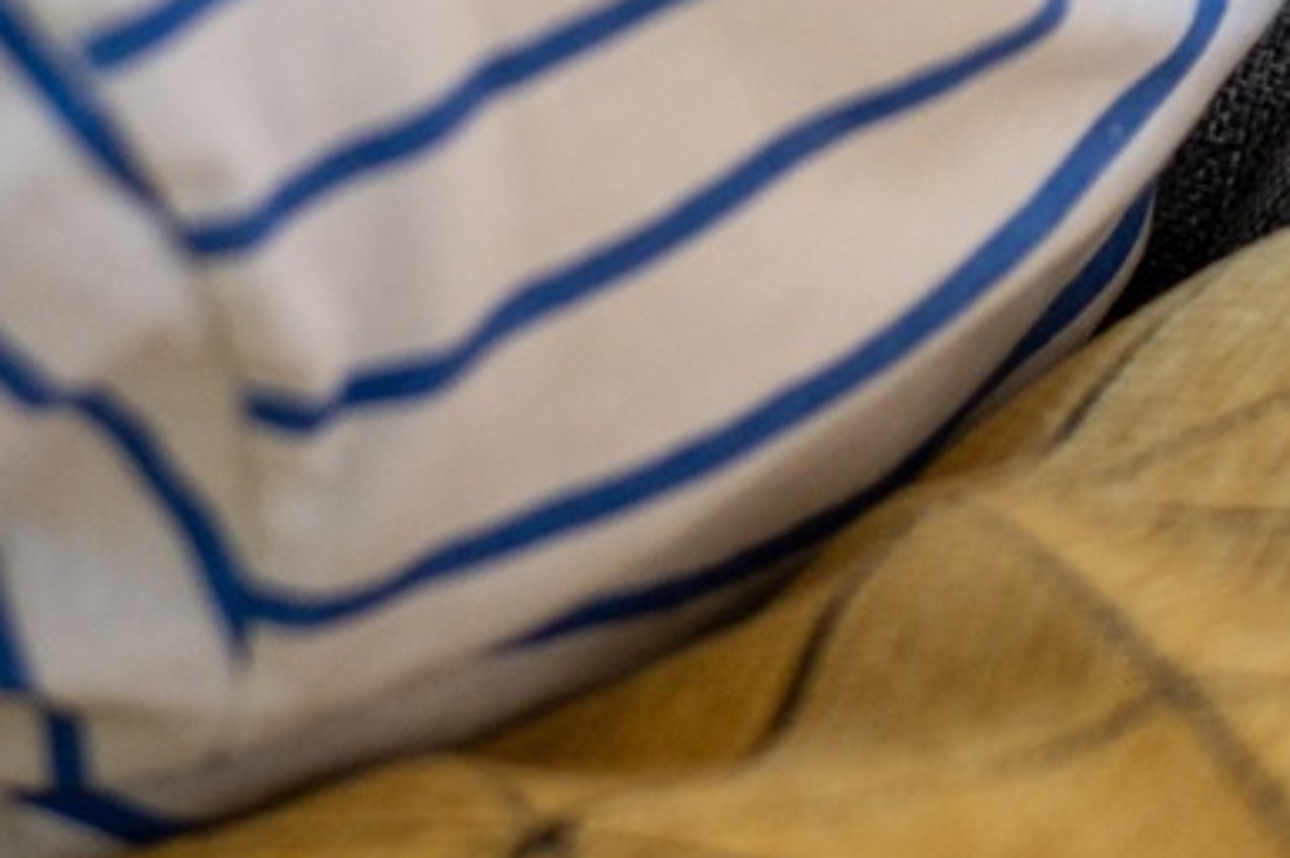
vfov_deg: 6.5
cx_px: -1379
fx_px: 7053
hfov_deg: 9.7
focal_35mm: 197
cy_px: -1396
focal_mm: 35
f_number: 1.4
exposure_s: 1/320
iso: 400
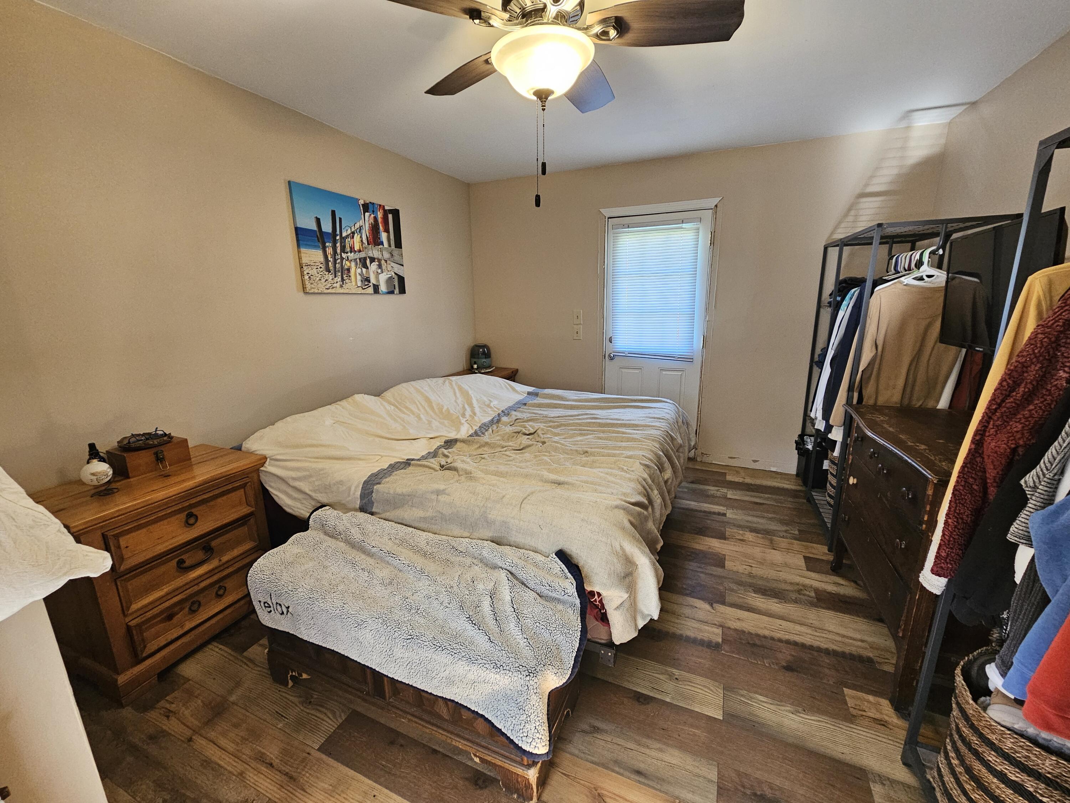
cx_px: 535
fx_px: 402
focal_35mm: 13
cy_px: 402
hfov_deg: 106.2
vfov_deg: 89.9
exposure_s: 1/40
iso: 400
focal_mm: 2.2
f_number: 2.2
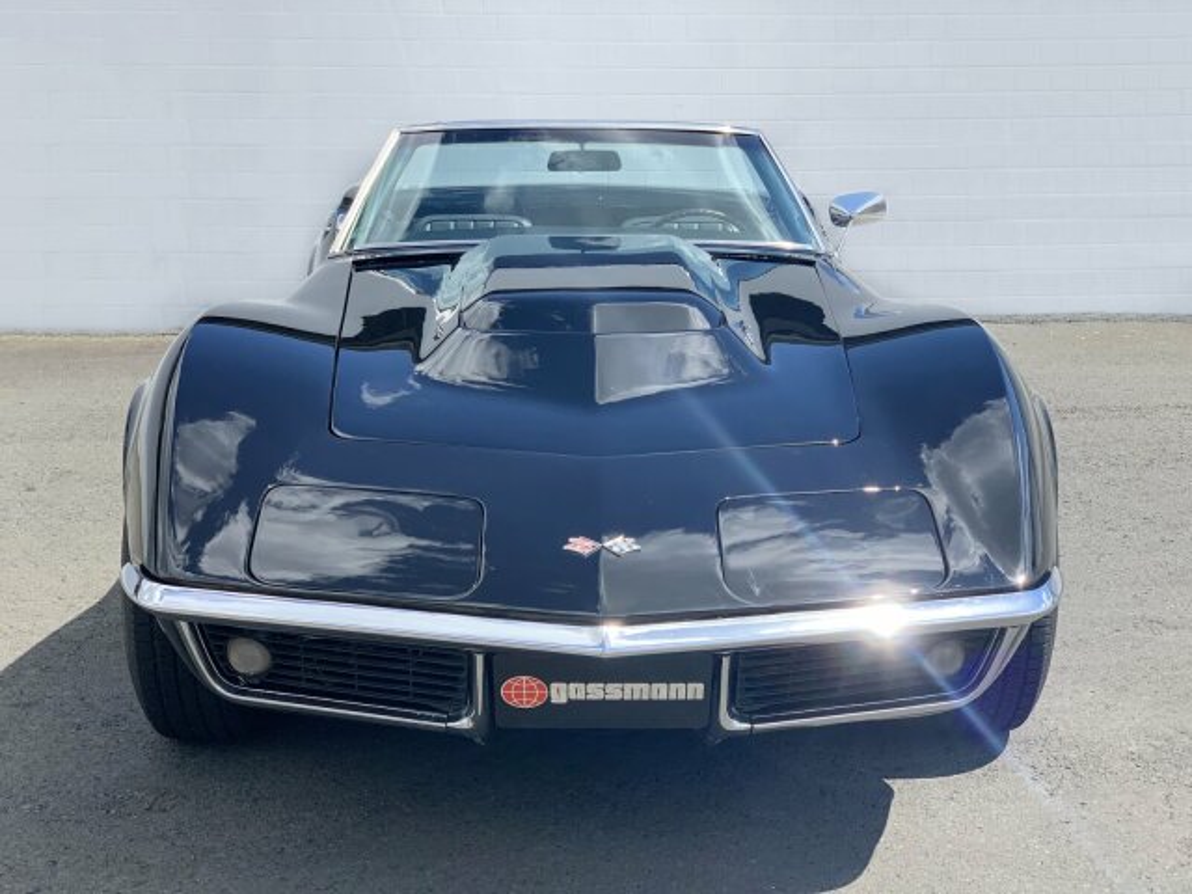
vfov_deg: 28.0
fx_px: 1791
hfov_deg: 36.8
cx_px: 596
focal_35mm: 52
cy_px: 447
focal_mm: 6
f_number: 2.4
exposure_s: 1/695
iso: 16
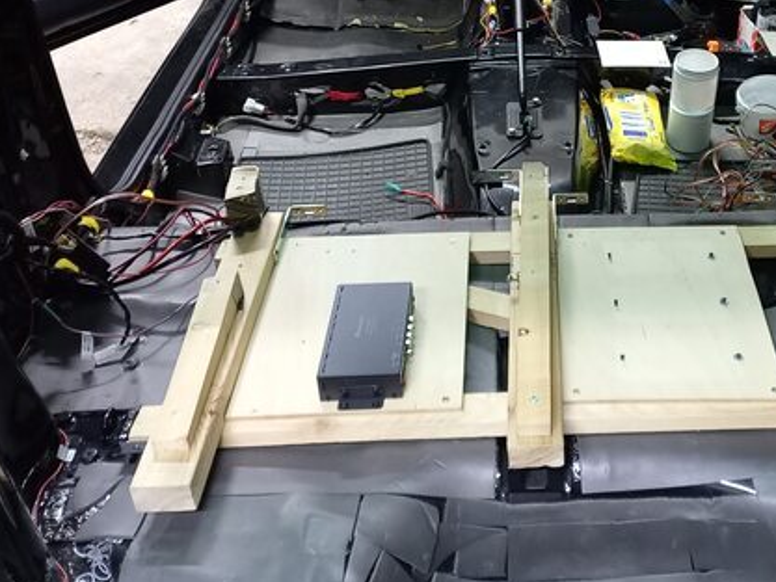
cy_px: 165
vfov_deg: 31.8
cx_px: 564
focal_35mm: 45
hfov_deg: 41.1
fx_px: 1009
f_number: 1.8
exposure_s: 1/20
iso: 640
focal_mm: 4.65
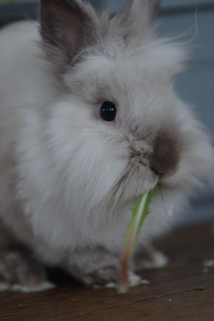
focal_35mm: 200
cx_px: 107
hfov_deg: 6.9
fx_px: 1781
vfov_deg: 10.3
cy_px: 160
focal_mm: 200
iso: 1600
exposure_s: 1/80
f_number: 4.2
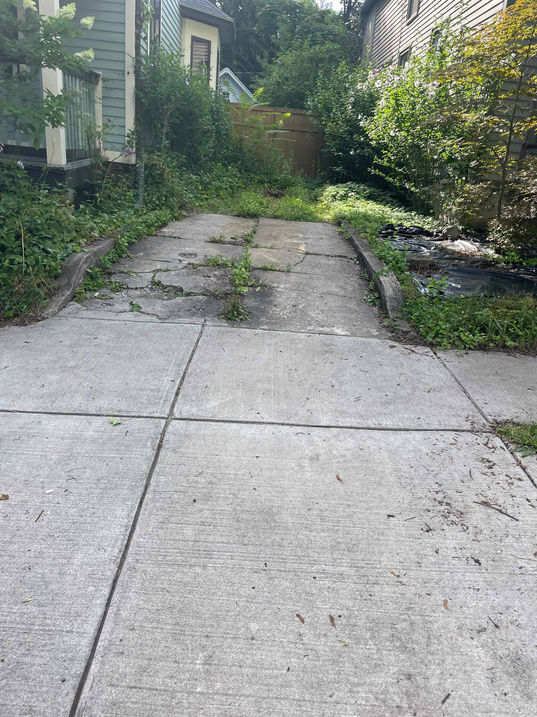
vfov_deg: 67.3
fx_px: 538
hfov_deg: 53.1
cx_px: 268
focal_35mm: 26
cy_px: 358
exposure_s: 1/545
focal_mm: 4.2
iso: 32
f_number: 1.6
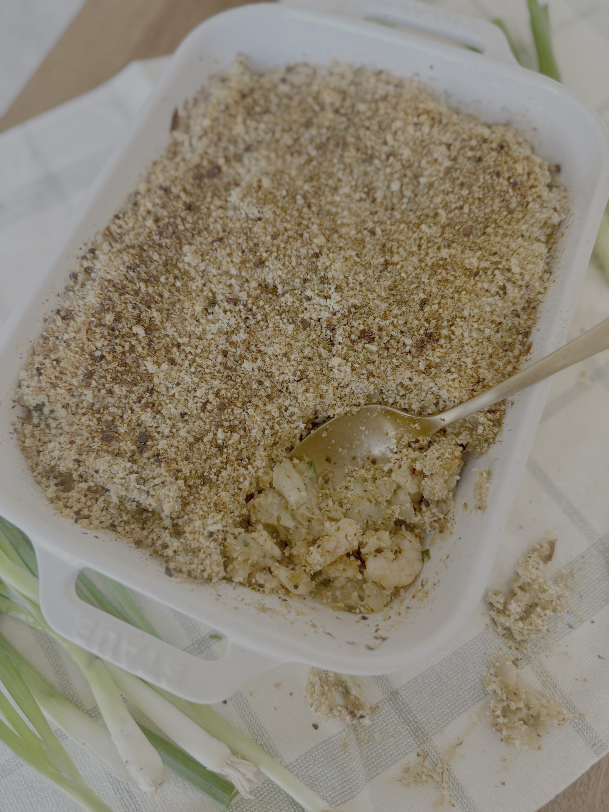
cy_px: 406
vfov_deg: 71.6
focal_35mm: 24
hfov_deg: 56.8
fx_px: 563
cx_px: 304
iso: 160
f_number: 1.78
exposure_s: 1/121
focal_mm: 6.76
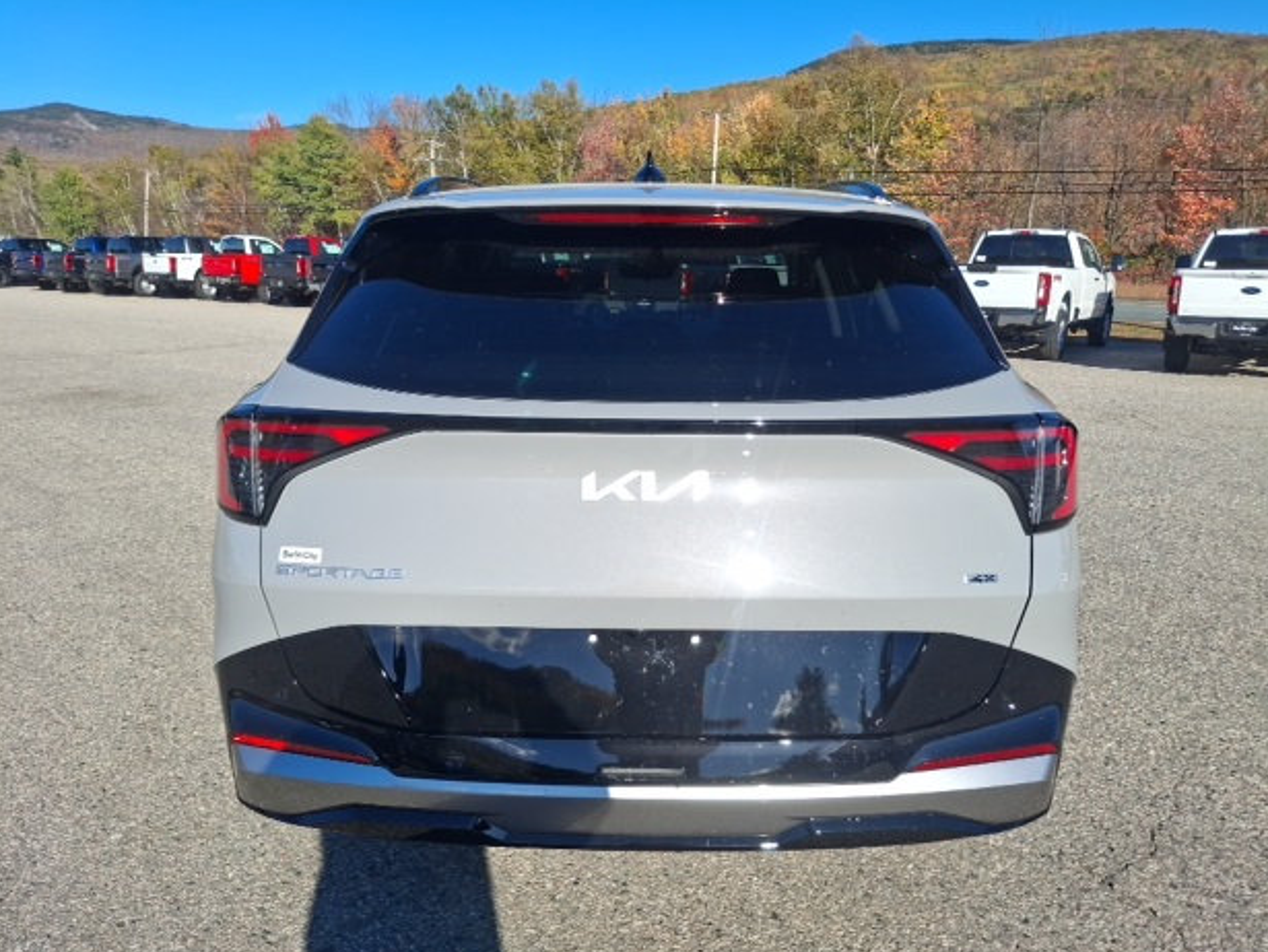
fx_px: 953
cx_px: 643
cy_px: 486
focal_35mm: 26
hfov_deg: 67.3
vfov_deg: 53.1
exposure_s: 1/1563
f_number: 1.8
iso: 30
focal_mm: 4.69
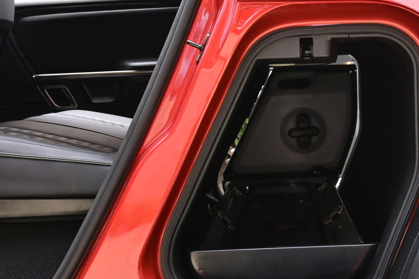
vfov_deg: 13.4
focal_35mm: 101
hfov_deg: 20.1
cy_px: 240
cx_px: 285
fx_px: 1175
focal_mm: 34
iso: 400
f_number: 7.1
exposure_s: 1/200
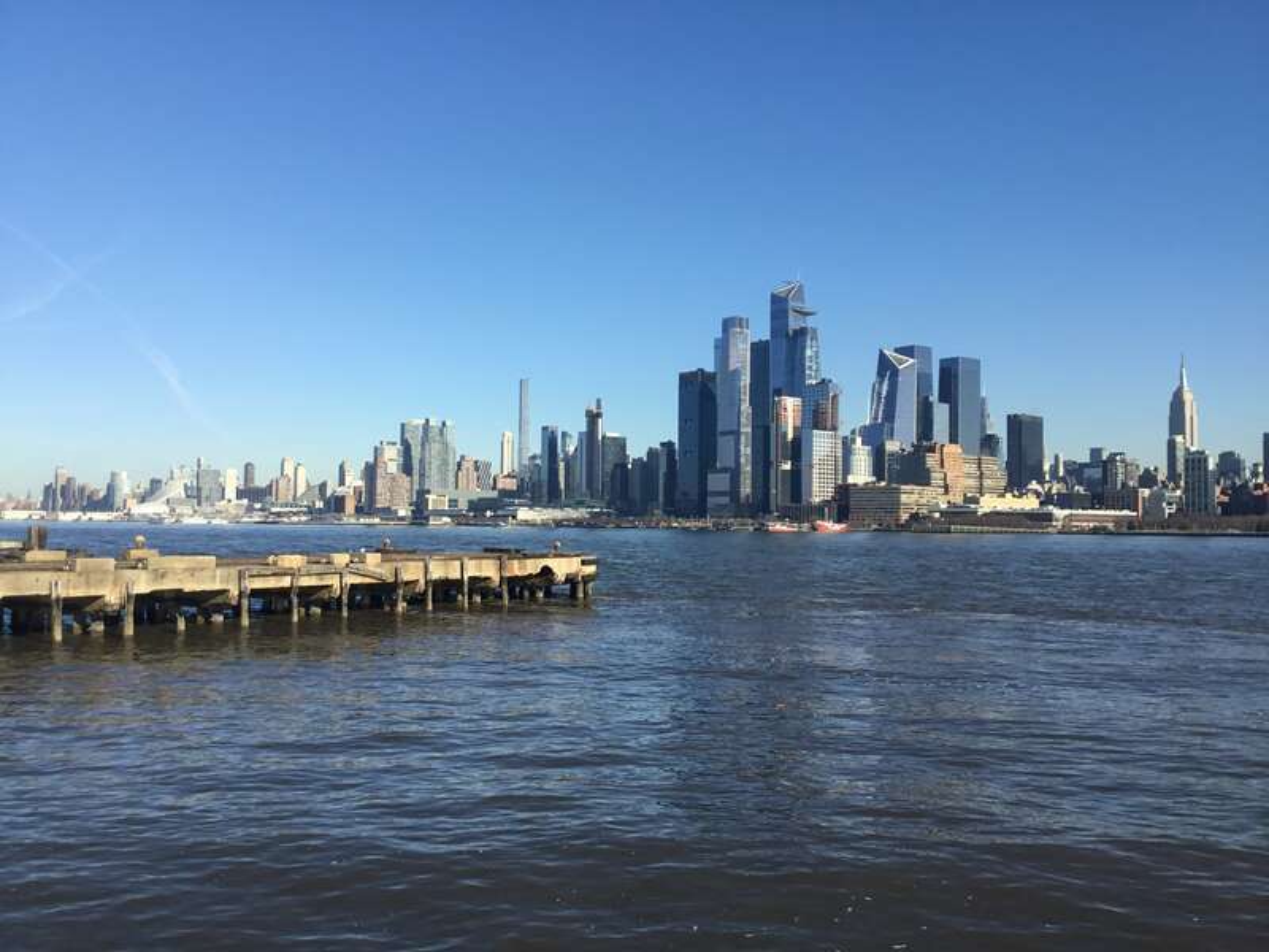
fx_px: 1136
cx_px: 634
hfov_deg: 58.4
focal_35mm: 31
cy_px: 476
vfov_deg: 45.4
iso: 25
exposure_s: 1/1235
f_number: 2.4
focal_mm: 3.3
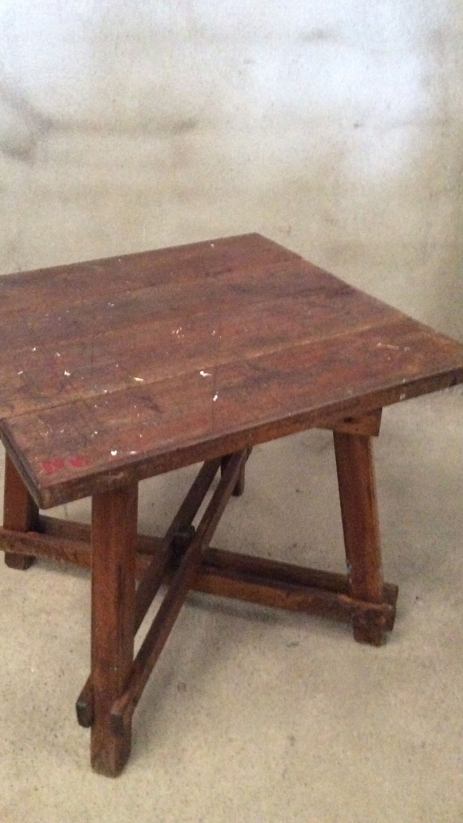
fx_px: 764
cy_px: 411
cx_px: 212
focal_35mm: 35
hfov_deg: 33.7
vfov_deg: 56.6
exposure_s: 1/17
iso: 800
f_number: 2.4
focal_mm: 3.3
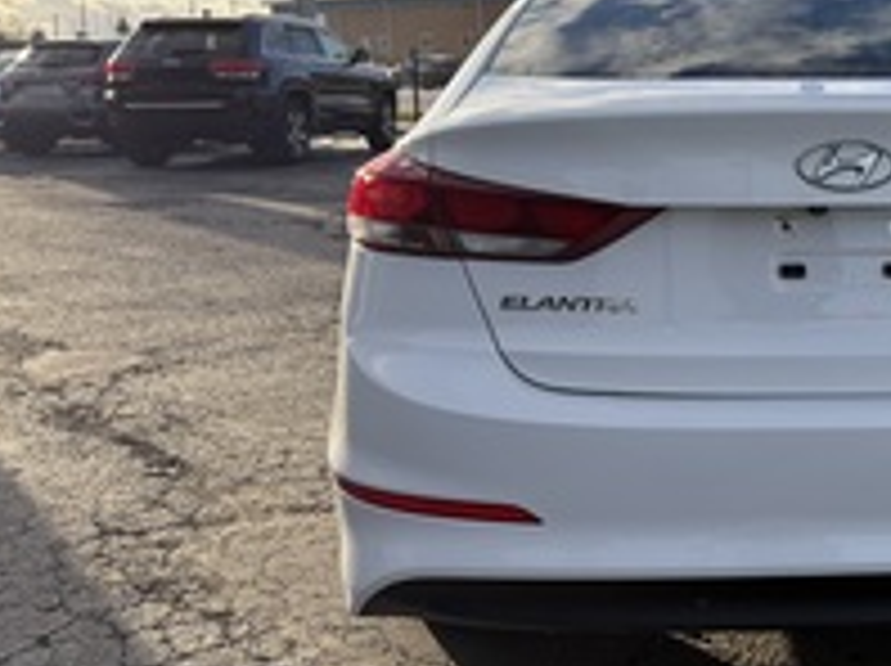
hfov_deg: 35.0
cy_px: 187
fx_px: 1311
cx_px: 832
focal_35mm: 51
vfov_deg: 28.2
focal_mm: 6.76
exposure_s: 1/2801
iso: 100
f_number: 1.78
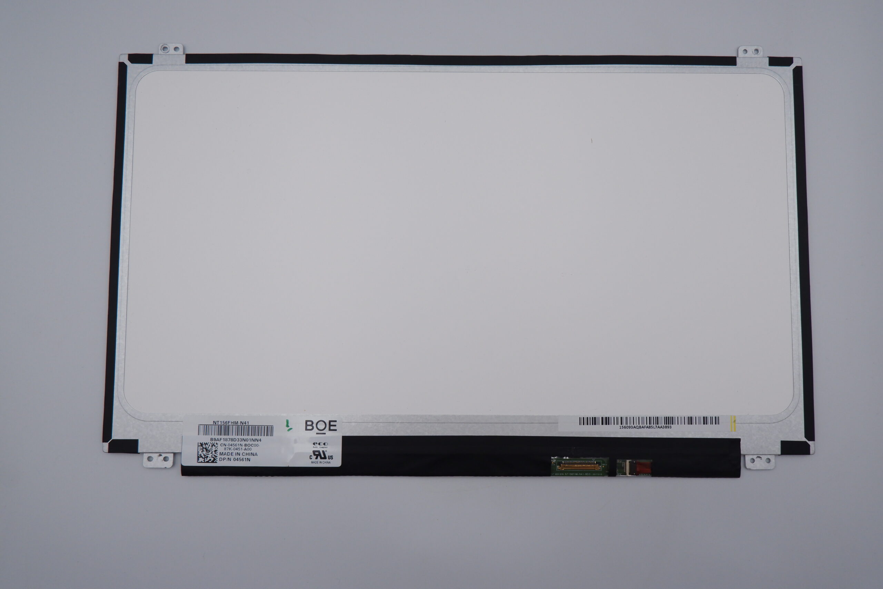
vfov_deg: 55.1
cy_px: 294
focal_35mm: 23
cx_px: 442
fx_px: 564
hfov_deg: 76.1
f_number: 7.1
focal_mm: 15
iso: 800
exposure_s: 1/600
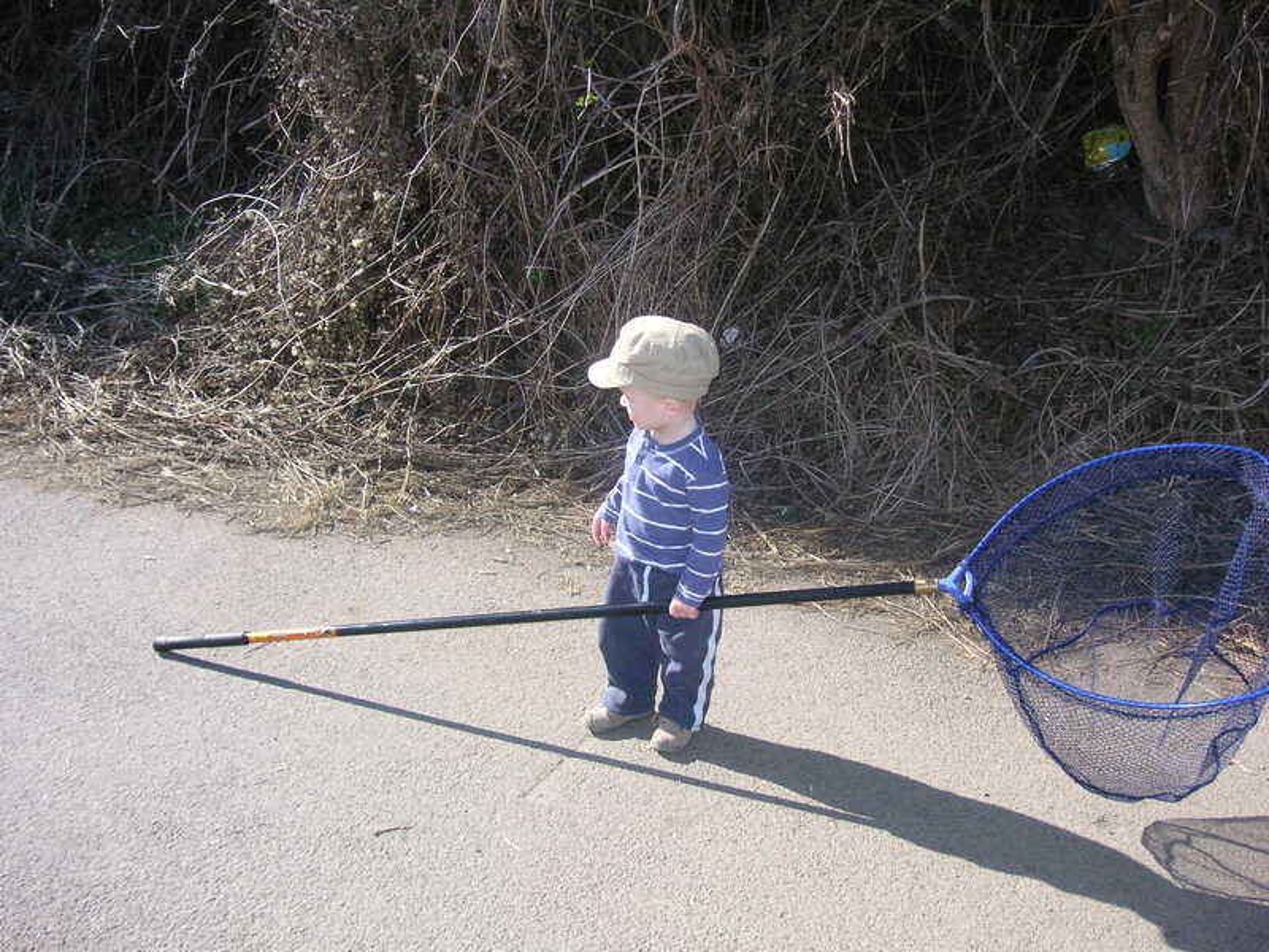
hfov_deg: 47.9
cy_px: 476
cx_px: 634
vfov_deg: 36.8
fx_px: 1430
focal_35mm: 39
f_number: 2.9
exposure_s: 1/1000
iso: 80
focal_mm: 6.5
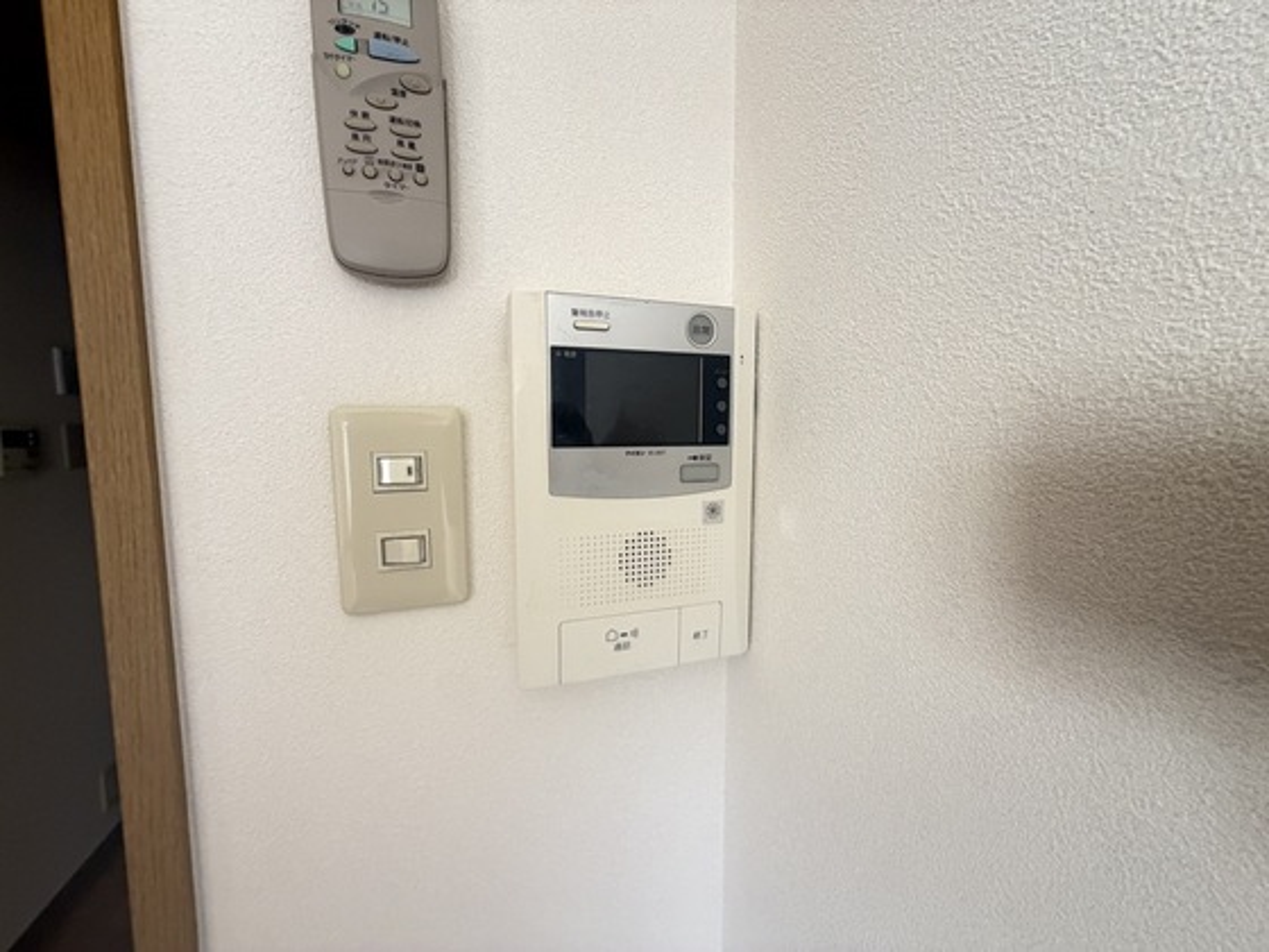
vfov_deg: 85.7
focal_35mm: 14
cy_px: 476
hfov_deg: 102.1
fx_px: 513
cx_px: 634
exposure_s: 1/121
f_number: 2.2
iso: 320
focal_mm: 2.22
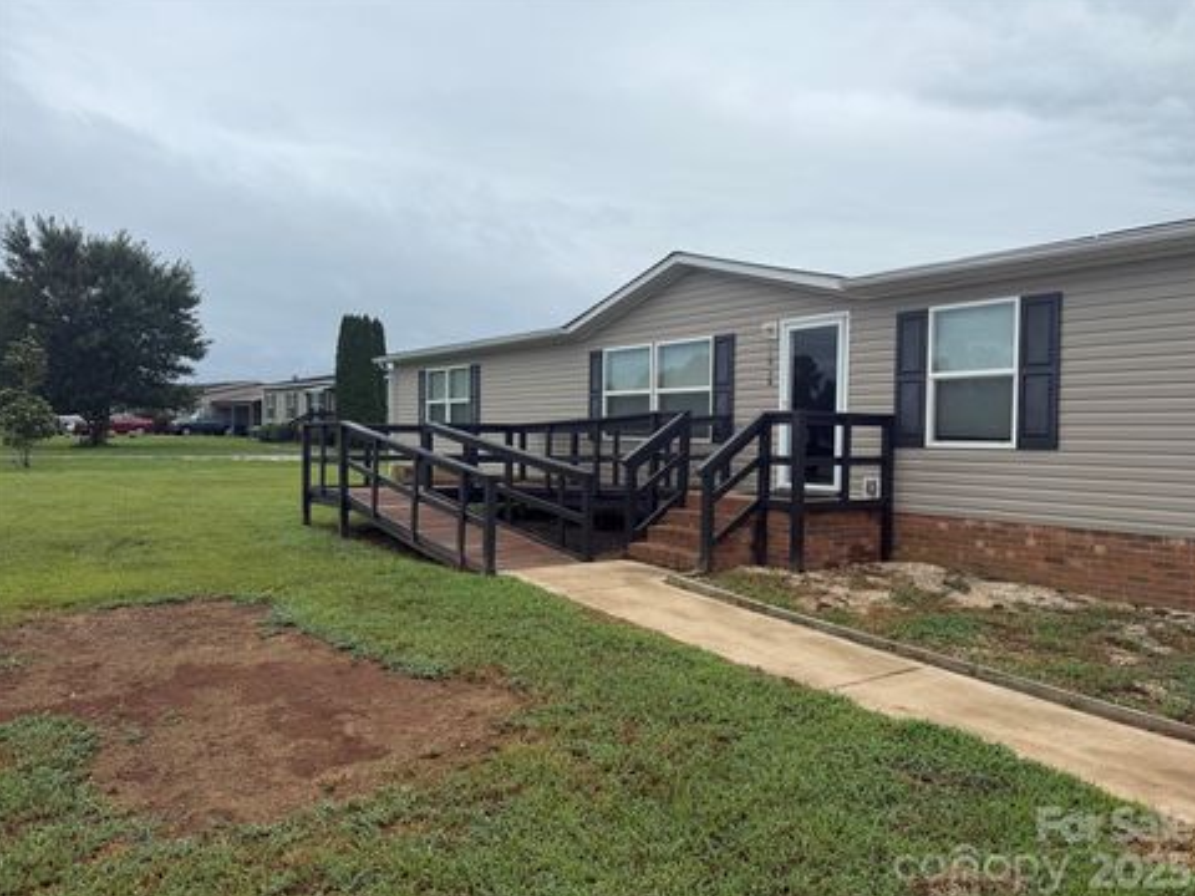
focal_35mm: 25
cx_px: 615
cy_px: 454
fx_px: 863
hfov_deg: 69.4
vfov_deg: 54.9
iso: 80
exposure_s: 1/5319
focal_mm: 6.76
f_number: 1.78
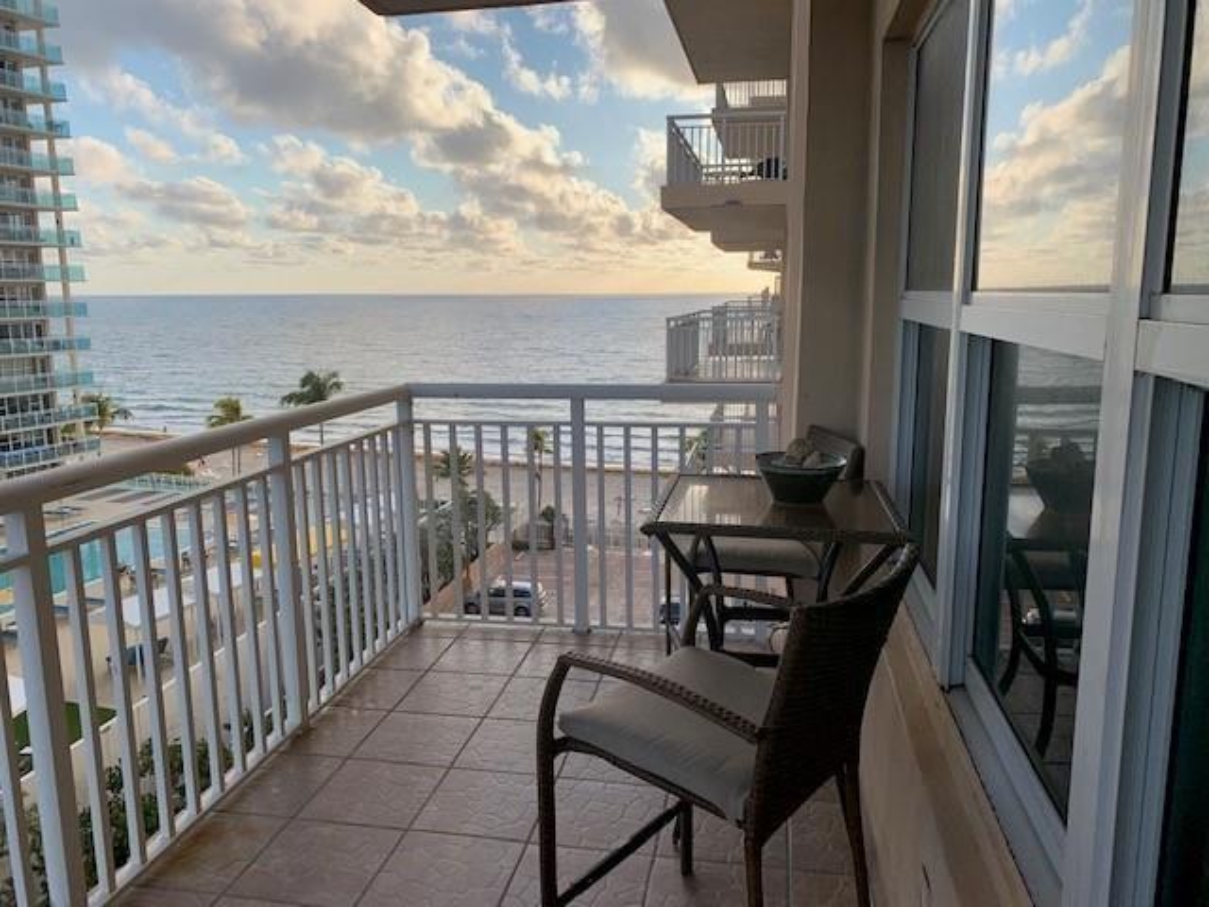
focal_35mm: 26
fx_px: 908
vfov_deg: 53.1
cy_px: 454
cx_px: 604
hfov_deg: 67.3
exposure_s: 1/1490
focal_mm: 4.25
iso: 25
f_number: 1.8
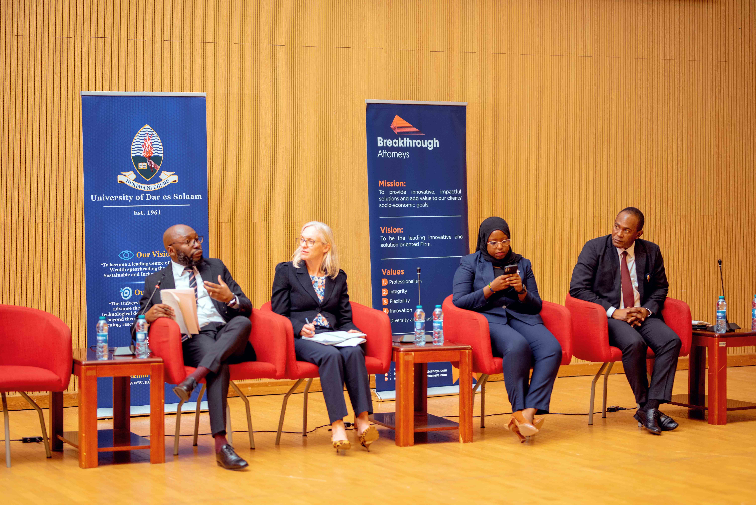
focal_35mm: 85
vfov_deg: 16.1
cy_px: 252
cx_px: 378
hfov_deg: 23.9
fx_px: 1786
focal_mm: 85
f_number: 1.4
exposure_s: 1/320
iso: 800
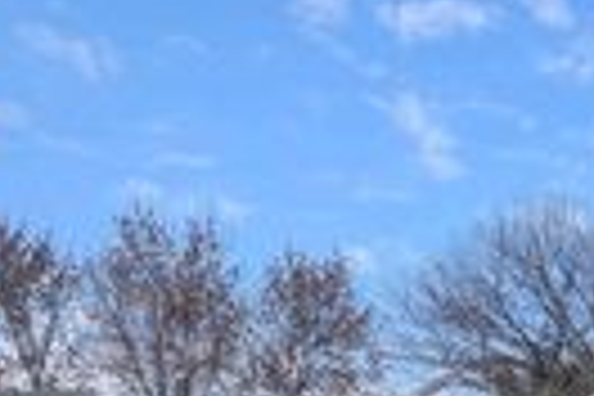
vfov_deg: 12.9
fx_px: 1567
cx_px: 990
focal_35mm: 95
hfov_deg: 18.1
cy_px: 738
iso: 21
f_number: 1.68
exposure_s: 1/661
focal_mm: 6.9
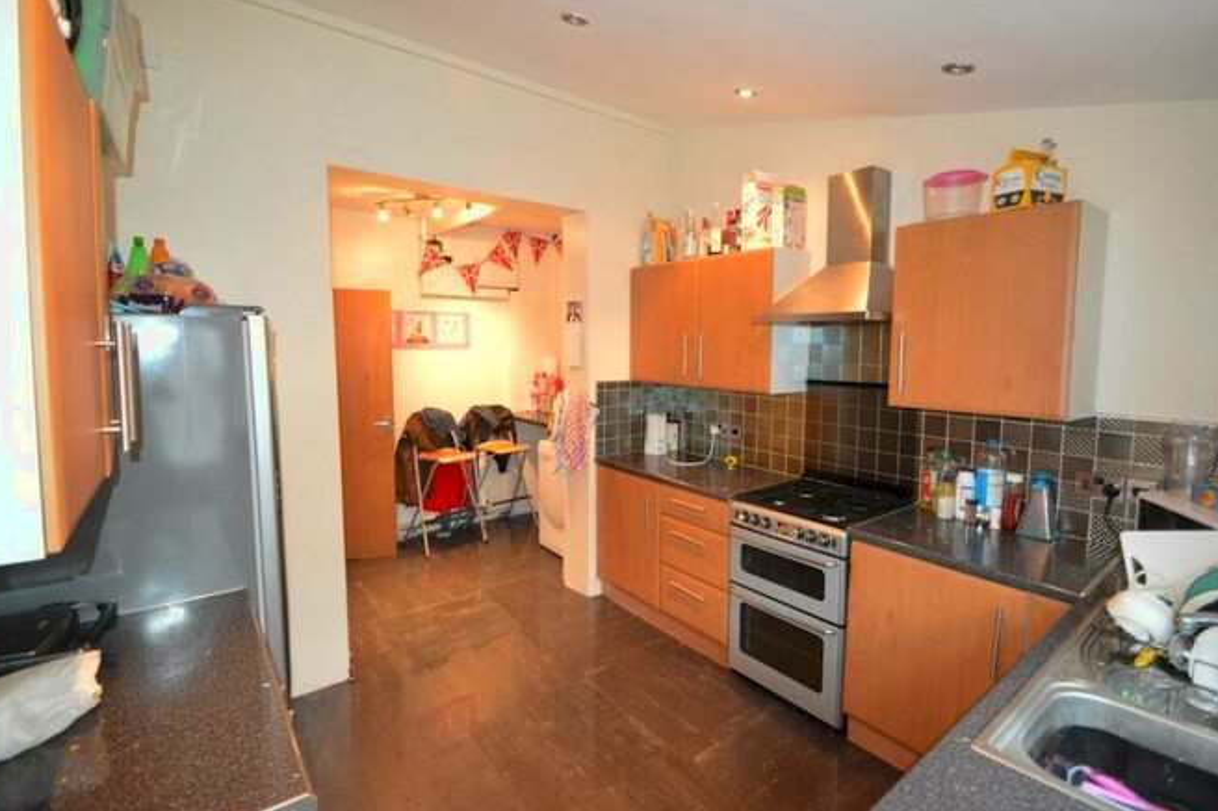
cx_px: 626
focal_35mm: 16
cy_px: 397
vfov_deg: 73.7
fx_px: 541
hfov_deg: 96.7
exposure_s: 1/60
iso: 3200
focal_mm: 10
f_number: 3.5
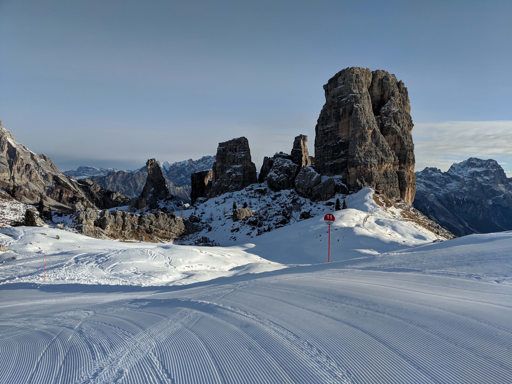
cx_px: 256
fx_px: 399
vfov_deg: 51.4
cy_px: 192
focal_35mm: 27
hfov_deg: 65.3
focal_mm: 4.44
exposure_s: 1/4673
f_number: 1.8
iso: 57
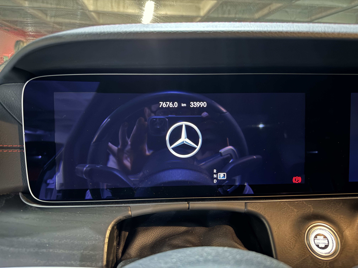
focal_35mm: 24
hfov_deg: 71.6
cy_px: 134
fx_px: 248
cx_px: 179
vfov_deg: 56.8
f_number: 1.78
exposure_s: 1/9
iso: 1600
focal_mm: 6.76
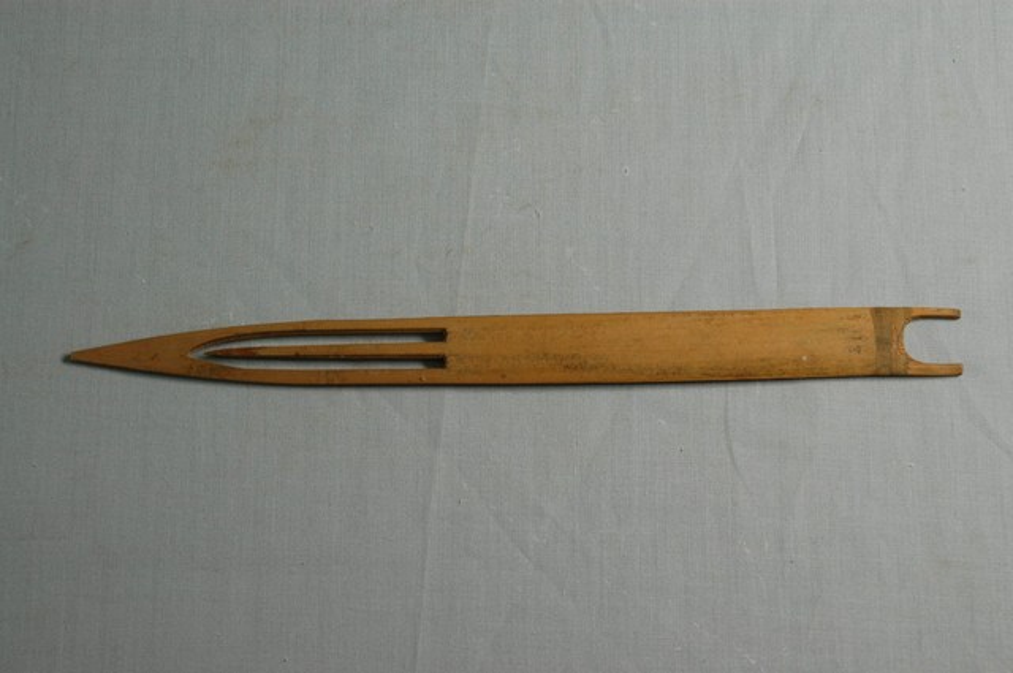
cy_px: 336
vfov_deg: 17.4
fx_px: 2192
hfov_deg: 26.0
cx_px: 506
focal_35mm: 78
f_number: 10
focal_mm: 52
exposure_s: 1/10
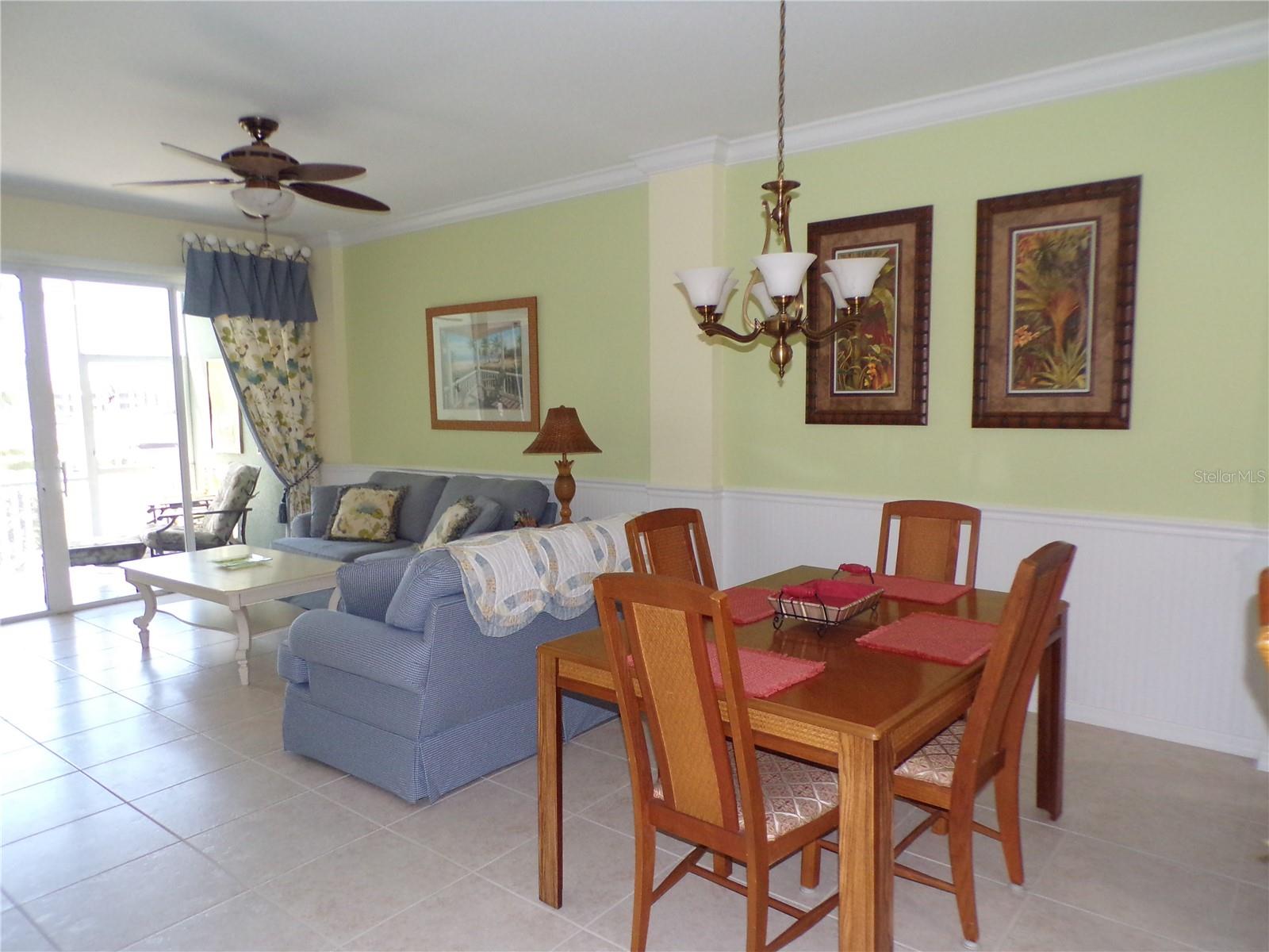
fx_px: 880
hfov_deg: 71.6
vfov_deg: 56.8
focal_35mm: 24
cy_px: 476
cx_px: 634
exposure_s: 1/60
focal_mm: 4.3
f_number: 3
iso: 320
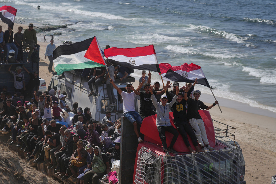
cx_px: 138
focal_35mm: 105
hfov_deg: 19.5
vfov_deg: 13.0
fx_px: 805
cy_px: 92
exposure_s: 1/4000
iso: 200
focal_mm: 105
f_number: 4.5
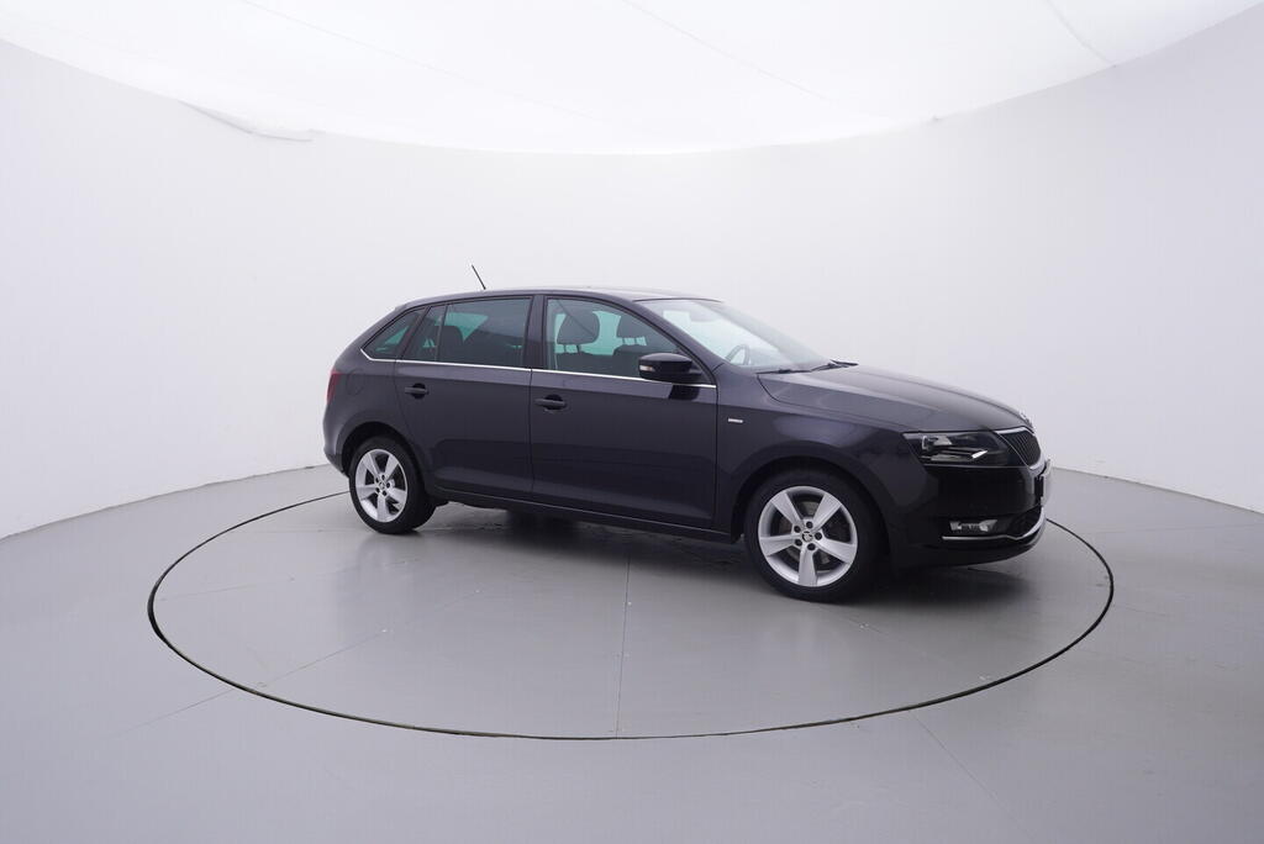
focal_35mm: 22
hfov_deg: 77.3
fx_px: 790
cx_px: 632
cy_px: 422
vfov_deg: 56.2
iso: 200
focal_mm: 15
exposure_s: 1/80
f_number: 5
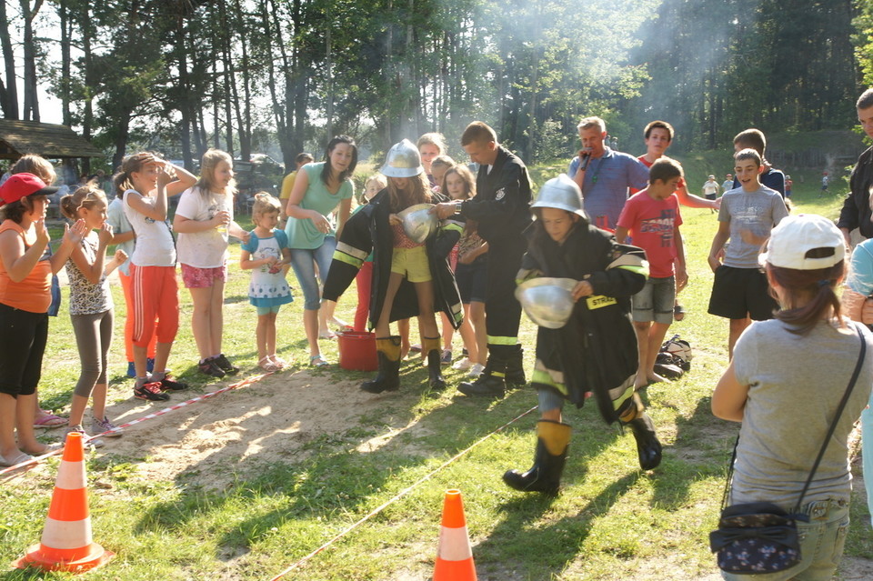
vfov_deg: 29.8
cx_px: 436
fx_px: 1091
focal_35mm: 45
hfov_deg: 43.6
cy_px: 290
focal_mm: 30
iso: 100
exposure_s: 1/60
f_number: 6.3
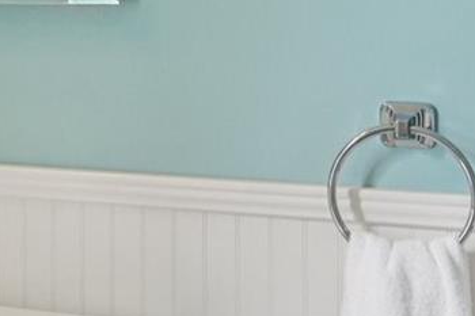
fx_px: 1266
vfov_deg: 13.7
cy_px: -85
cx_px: -48
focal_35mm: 96
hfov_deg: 20.3
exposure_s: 1/80
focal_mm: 21
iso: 400
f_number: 8
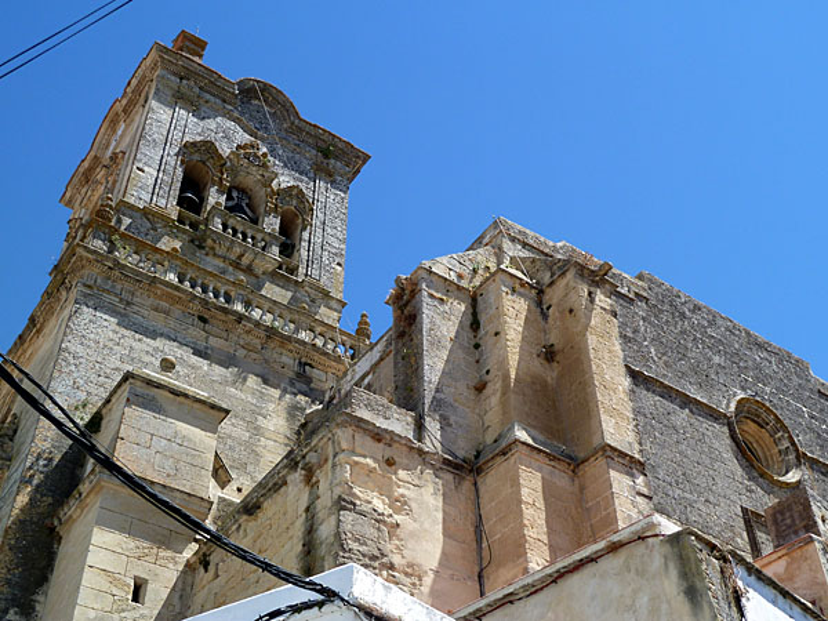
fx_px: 1052
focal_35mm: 44
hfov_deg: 42.9
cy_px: 310
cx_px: 414
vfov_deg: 32.9
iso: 80
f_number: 4
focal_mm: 7.3
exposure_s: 1/400
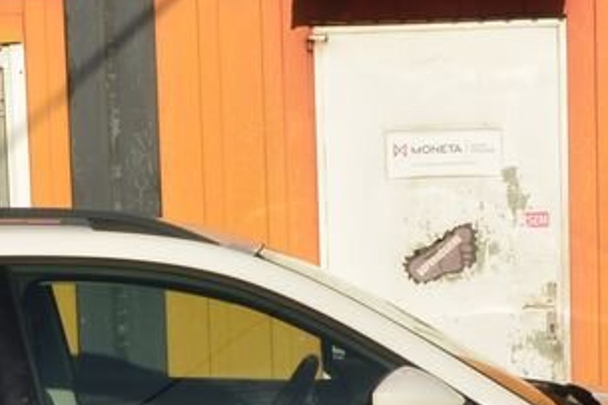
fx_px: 2042
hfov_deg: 16.8
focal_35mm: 121
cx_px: 155
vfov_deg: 11.2
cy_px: 436
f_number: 14
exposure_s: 1/250
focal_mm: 13.6
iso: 160
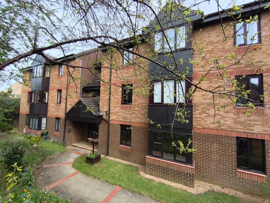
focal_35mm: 15
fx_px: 117
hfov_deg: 98.1
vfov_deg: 81.8
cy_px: 102
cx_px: 135
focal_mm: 1.65
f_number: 2.2
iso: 50
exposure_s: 1/934
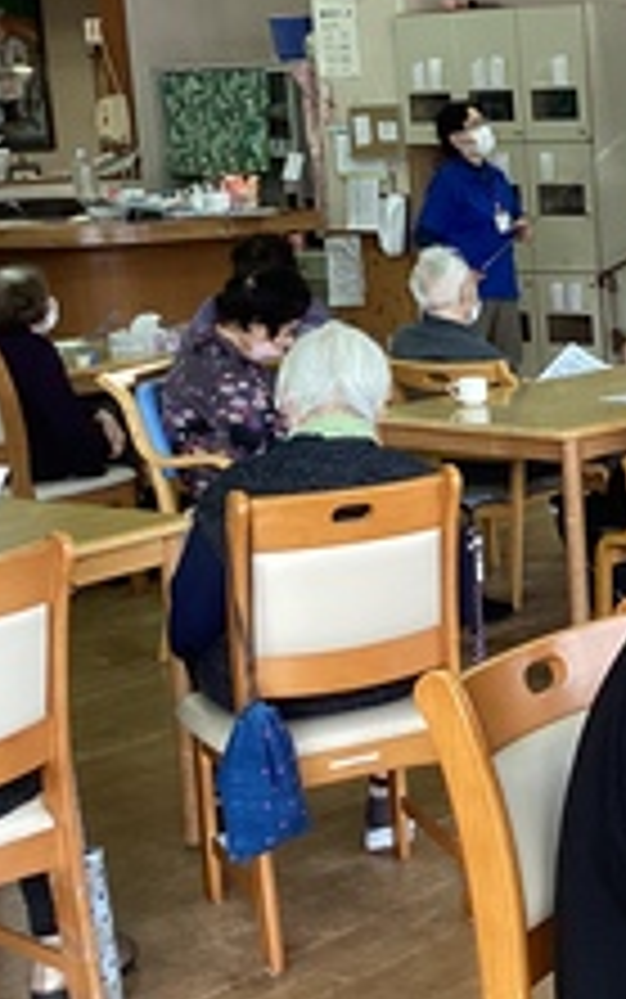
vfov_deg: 27.8
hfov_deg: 16.1
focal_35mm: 74
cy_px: 448
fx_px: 2017
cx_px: 946
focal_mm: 3.3
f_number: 2.4
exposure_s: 1/60
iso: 100
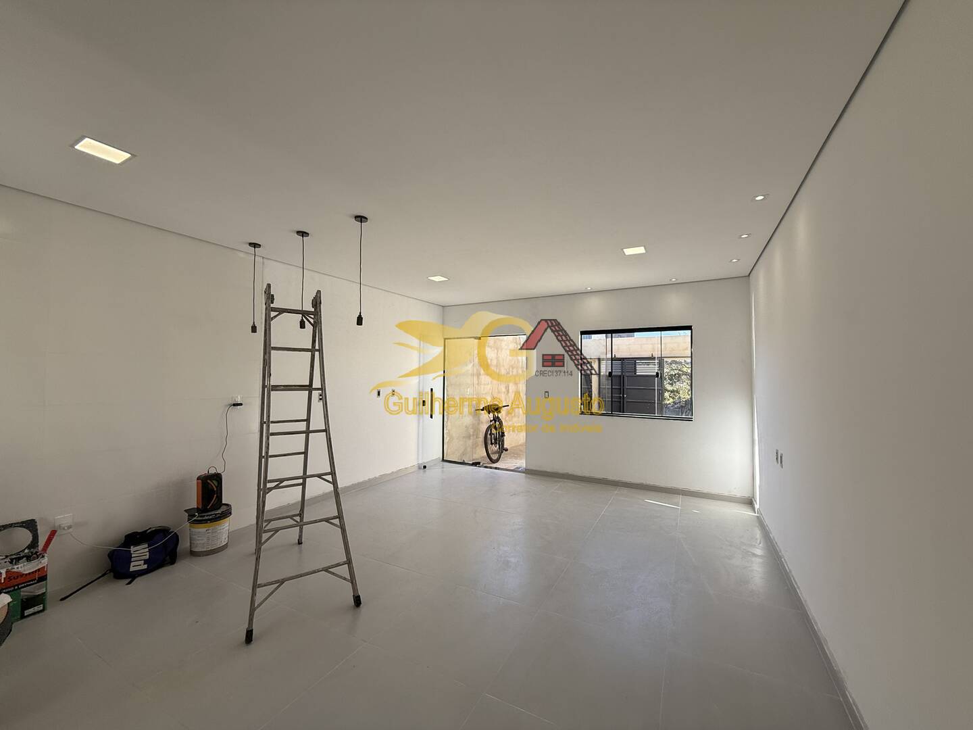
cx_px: 486
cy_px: 365
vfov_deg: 85.7
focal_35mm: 14
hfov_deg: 102.1
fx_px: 394
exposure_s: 1/411
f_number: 2.2
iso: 50
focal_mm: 2.22
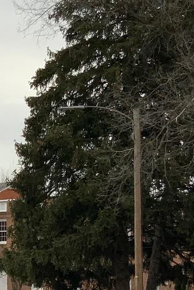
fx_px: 1073
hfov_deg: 9.6
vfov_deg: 15.4
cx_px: -195
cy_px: 198
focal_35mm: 133
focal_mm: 3
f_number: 1.8
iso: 16
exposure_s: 1/153
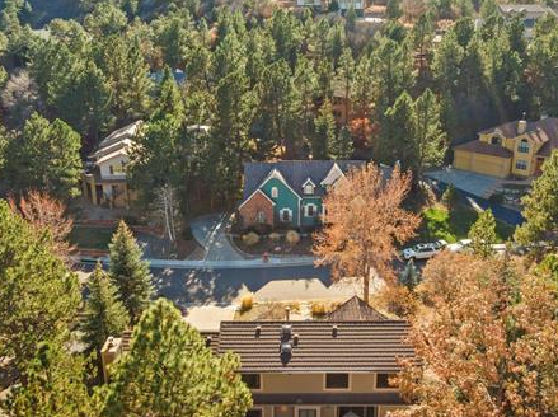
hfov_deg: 52.7
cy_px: 219
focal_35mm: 35
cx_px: 292
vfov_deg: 40.6
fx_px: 563
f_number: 2.8
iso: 100
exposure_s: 1/13
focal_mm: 4.39
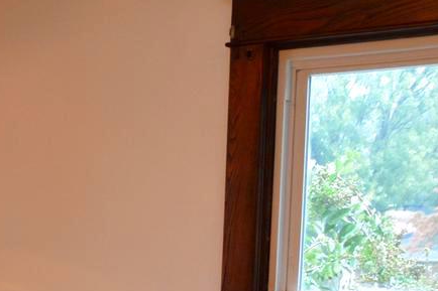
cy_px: 518
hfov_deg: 14.6
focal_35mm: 120
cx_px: -382
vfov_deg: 10.7
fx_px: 1464
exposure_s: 1/60
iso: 640
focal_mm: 17
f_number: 4
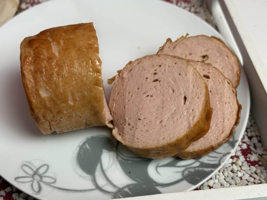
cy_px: 100
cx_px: 134
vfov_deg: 30.3
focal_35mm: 48
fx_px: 370
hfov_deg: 39.7
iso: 64
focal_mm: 6.76
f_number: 1.78
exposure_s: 1/100
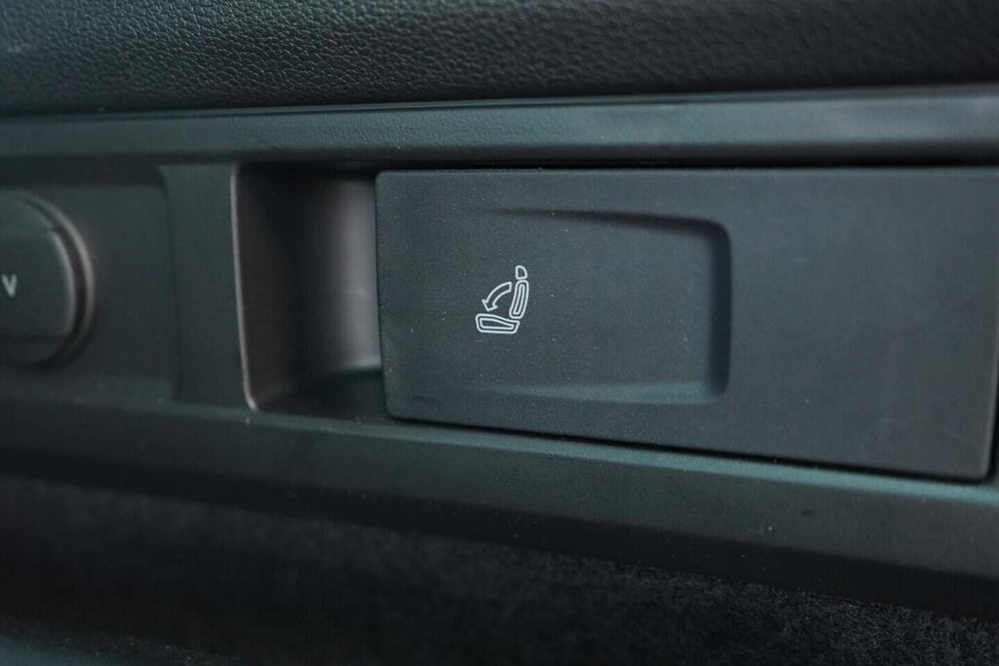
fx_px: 999
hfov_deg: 53.1
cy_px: 333
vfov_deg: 36.9
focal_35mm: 36
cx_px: 500
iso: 1600
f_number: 2.8
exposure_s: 1/40
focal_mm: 24
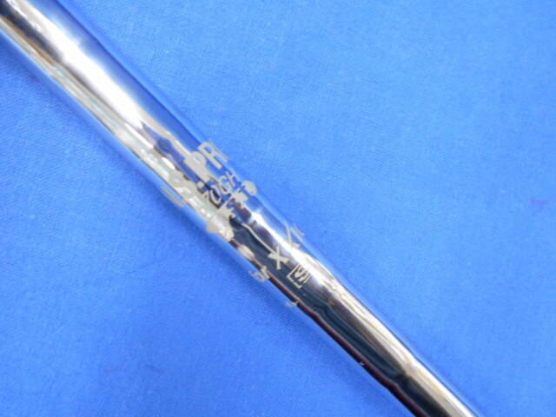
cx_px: 278
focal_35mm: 26
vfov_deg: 53.1
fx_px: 418
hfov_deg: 67.3
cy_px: 208
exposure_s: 1/20
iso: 400
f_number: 3.2
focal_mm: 4.6
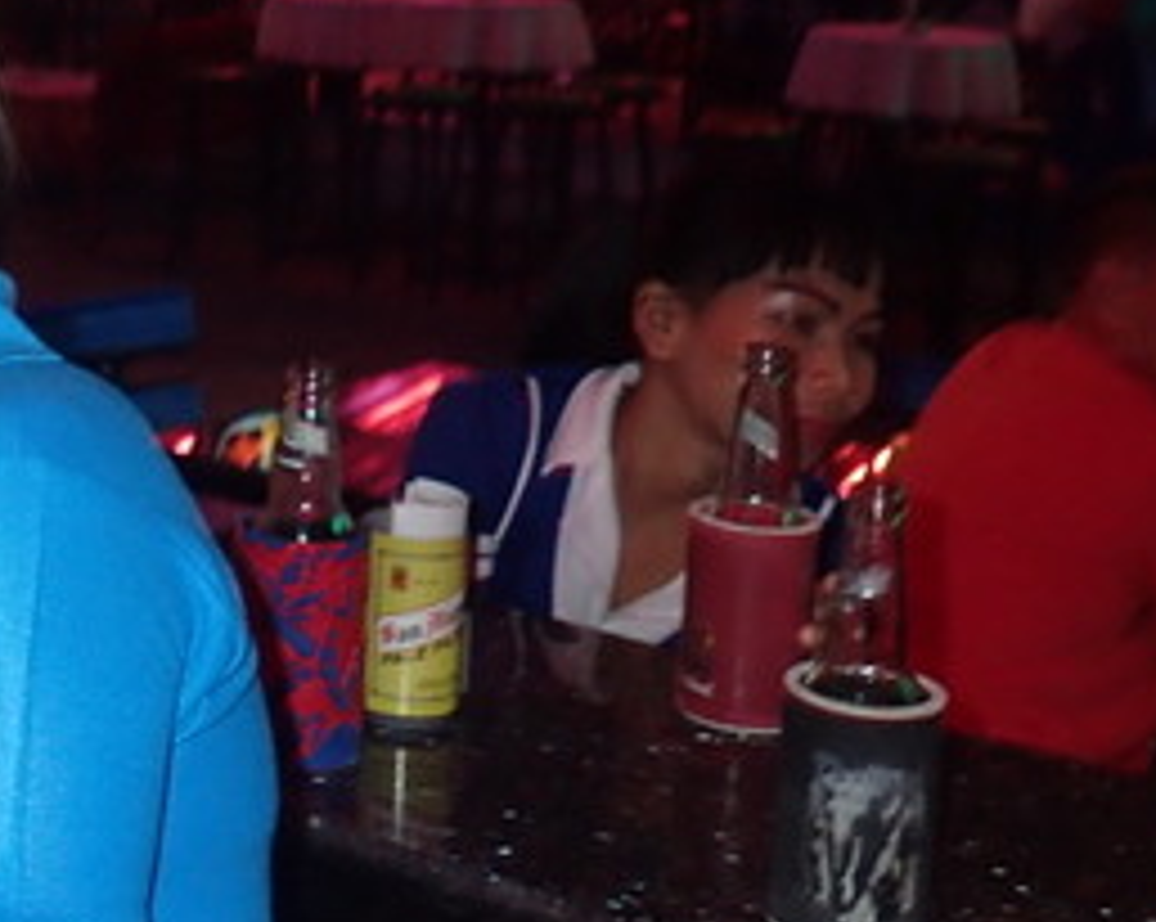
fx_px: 2597
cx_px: -148
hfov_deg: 23.4
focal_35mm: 76
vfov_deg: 20.0
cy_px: 207
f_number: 2
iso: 320
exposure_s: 1/30
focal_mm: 4.5
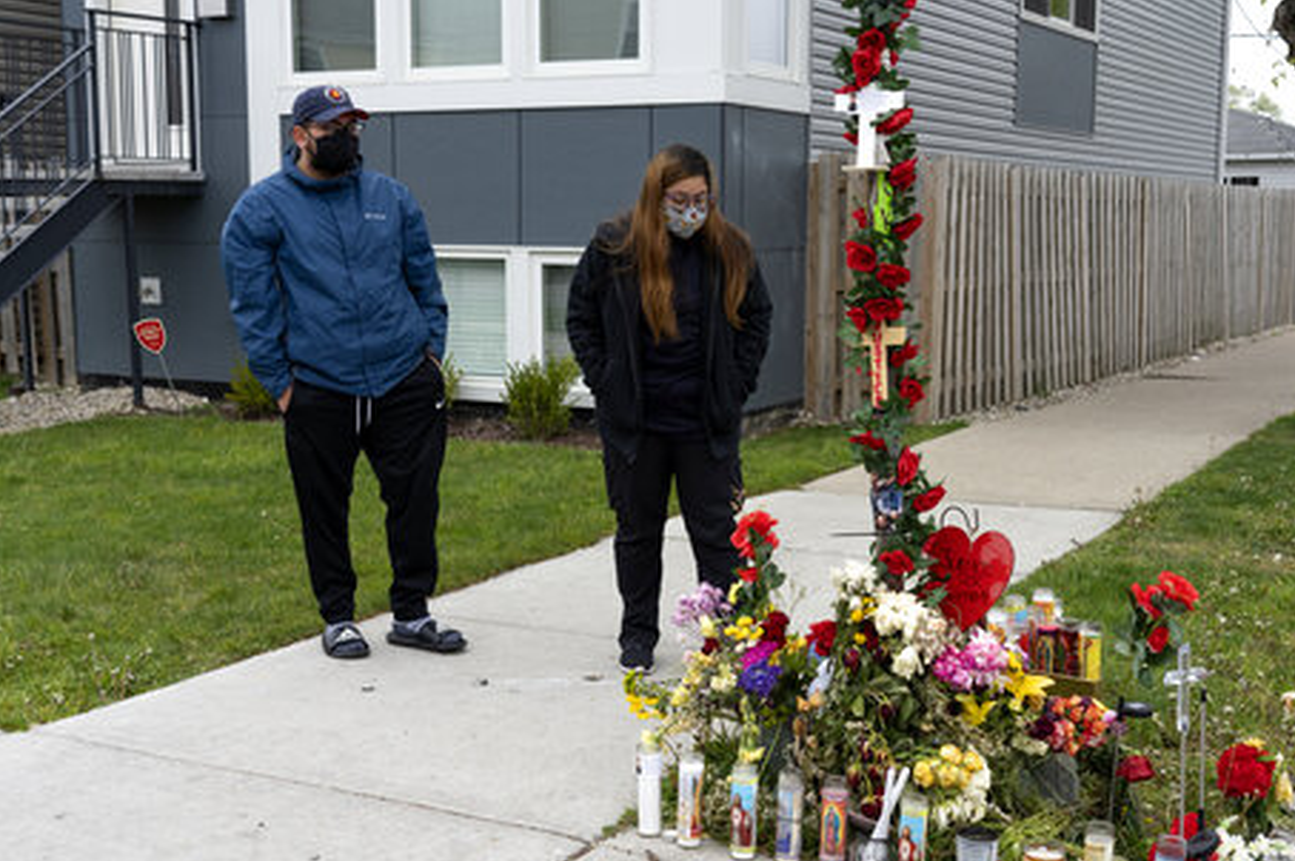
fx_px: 1582
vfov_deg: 30.5
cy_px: 435
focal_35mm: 44
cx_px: 727
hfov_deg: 44.4
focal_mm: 39
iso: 400
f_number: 5
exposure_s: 1/1000
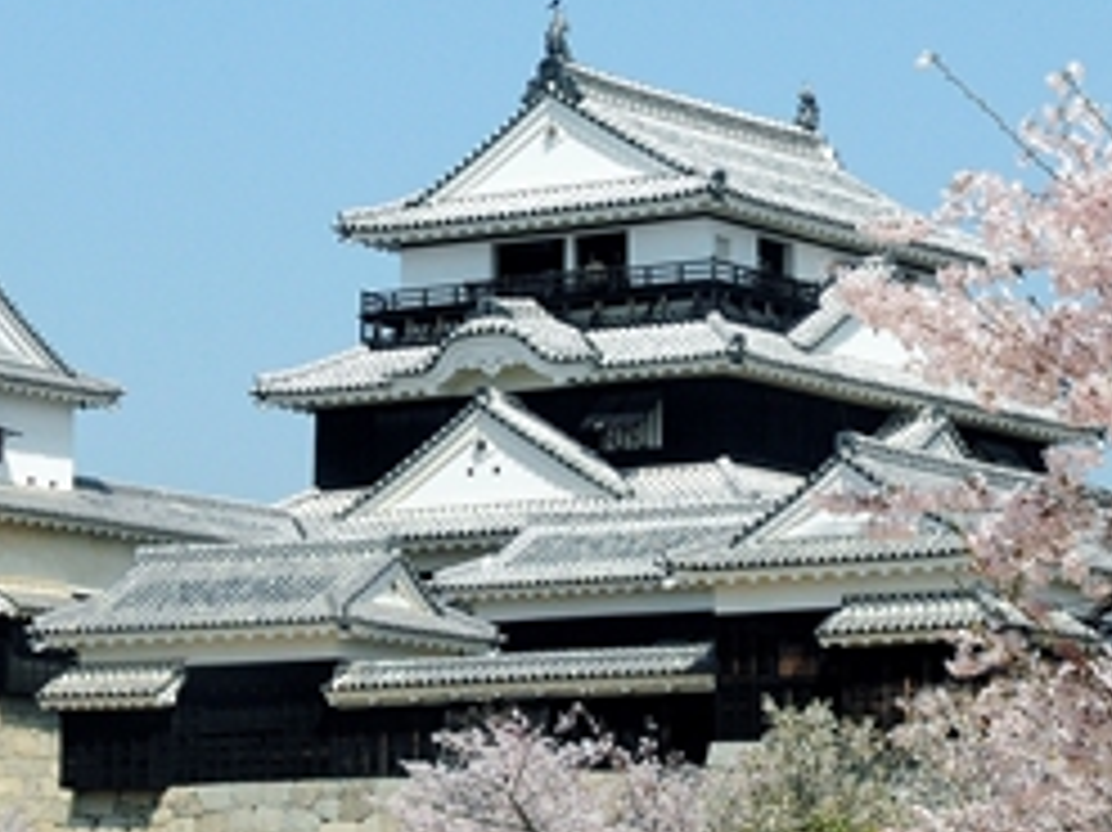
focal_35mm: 168
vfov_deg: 8.7
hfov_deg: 11.8
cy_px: -191
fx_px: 5394
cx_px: 383
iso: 400
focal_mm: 36
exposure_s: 1/500
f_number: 11
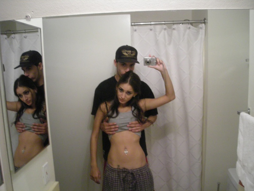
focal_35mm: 35
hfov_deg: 52.6
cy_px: 96
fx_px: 257
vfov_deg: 40.7
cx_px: 127
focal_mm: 5.7
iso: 400
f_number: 2.8
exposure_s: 1/37.6
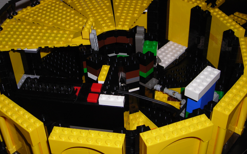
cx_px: 118
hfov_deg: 40.3
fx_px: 337
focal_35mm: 50
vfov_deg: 25.8
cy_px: 63
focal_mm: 6.3
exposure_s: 1/60.1
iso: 50
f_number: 3.2
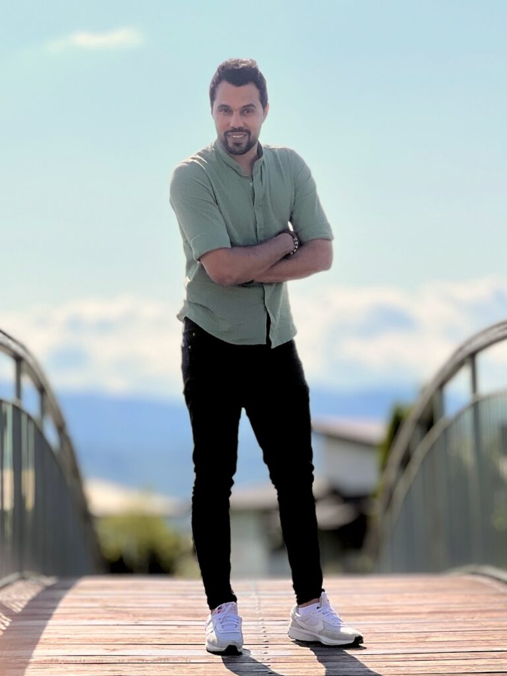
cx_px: 254
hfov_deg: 19.1
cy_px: 338
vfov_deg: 25.3
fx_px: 1504
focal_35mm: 77
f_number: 2.8
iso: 32
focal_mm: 9
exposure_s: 1/1400
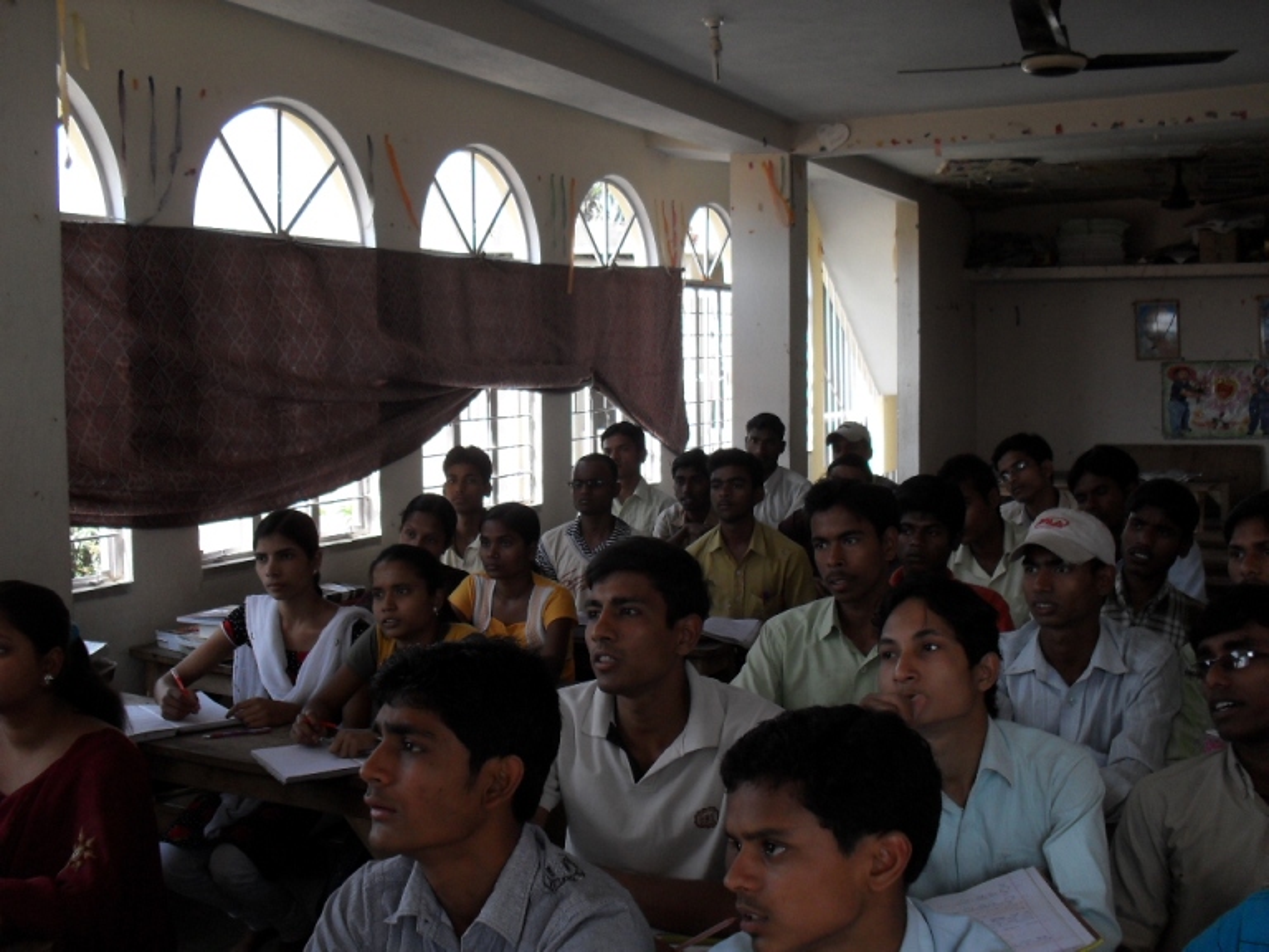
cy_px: 476
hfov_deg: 49.0
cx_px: 634
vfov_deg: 37.7
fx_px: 1393
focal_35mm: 38
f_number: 2.8
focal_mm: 6.3
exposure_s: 1/125
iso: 80
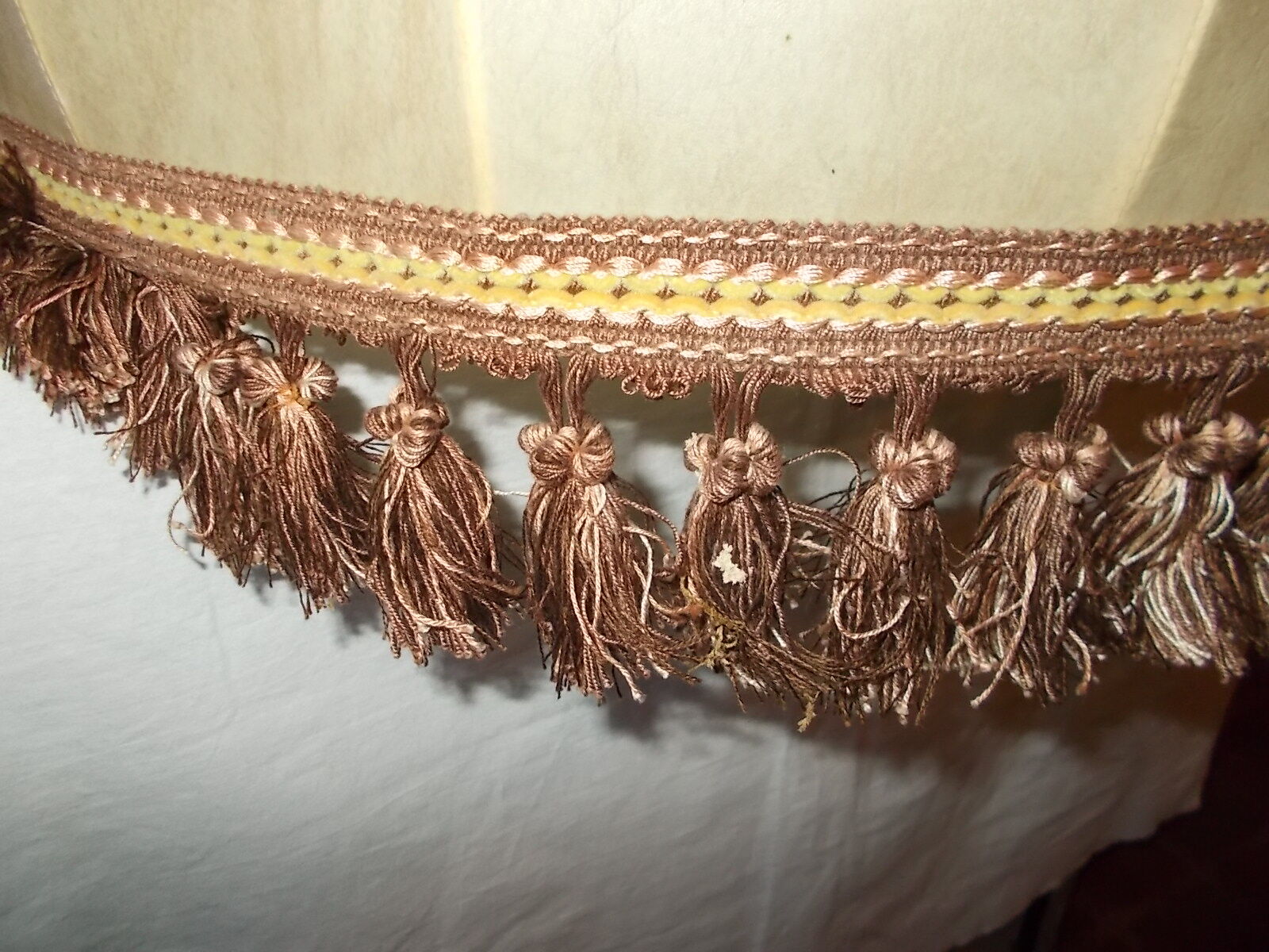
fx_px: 953
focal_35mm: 26
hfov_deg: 67.3
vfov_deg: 53.1
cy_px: 476
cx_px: 634
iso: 200
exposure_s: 1/25
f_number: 3.2
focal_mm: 4.6
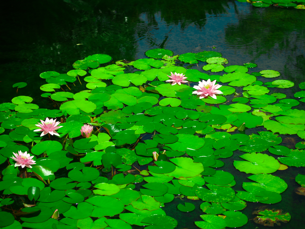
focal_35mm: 80
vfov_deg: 18.4
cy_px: 114
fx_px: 705
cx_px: 152
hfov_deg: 24.4
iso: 100
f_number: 3.5
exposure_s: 1/1250
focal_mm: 40
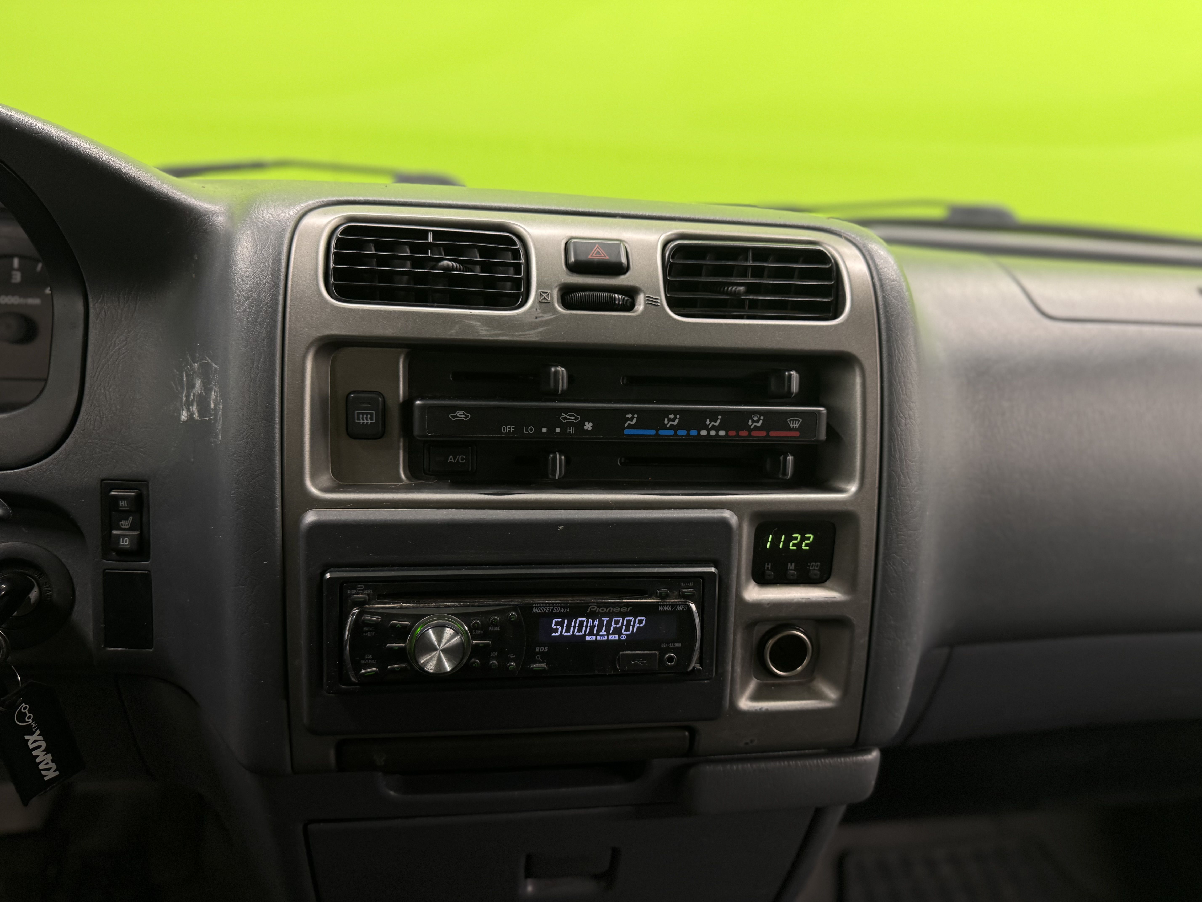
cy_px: 451
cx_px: 601
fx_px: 833
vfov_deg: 56.8
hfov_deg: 71.6
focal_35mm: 24
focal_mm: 6.76
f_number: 1.78
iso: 160
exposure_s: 1/50
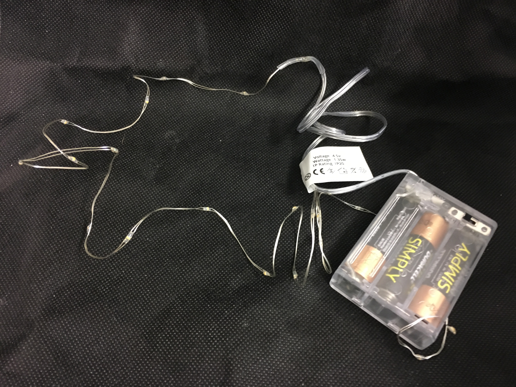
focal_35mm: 29
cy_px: 194
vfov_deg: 48.2
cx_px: 258
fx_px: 432
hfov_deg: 61.7
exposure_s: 1/17
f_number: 2.2
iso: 200
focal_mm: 4.15
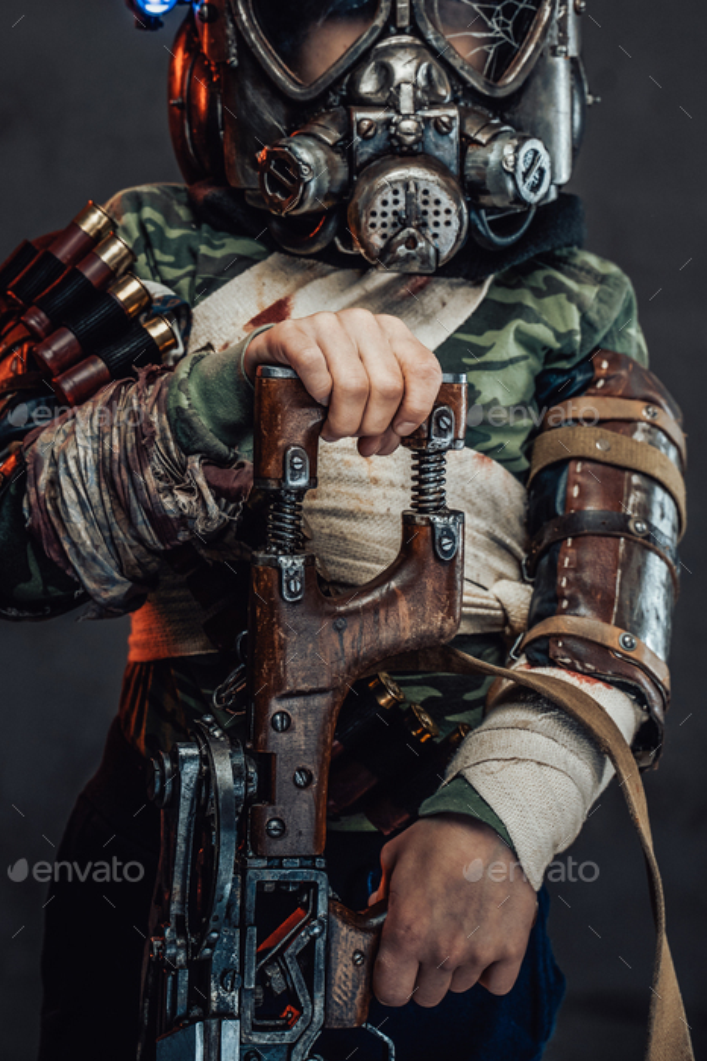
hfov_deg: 14.4
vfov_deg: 21.4
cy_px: 405
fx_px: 2798
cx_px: 299
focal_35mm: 95
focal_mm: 75
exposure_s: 1/160
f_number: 6.3
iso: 160
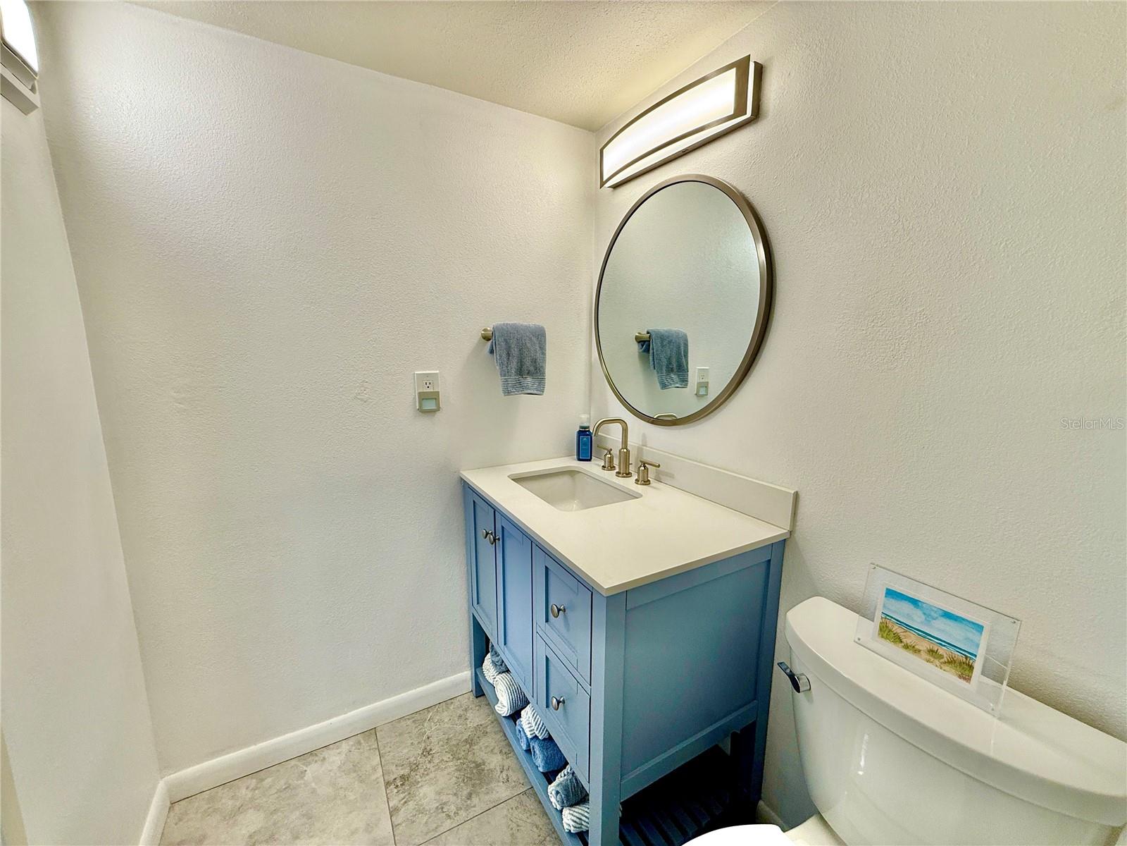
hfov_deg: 102.1
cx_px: 564
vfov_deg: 85.7
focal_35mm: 14
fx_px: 456
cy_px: 423
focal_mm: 2.22
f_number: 2.2
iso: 64
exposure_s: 1/120
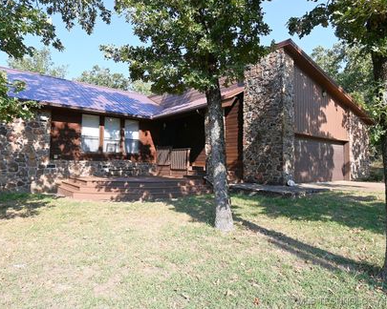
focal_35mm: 22
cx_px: 184
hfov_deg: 75.0
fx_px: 252
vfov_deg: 63.1
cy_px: 151
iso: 100
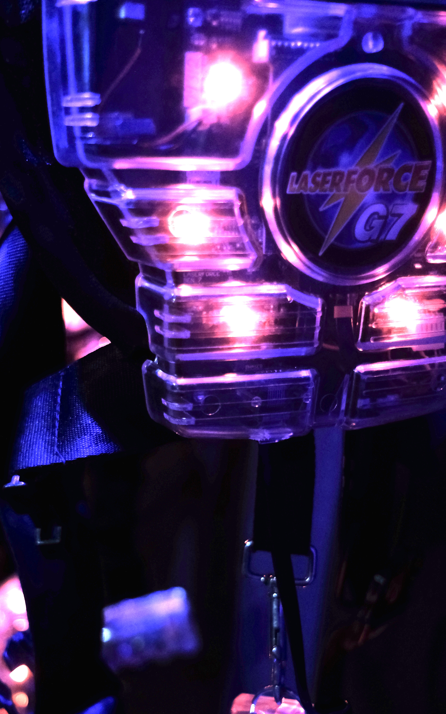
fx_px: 856
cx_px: 194
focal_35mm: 44
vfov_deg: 45.0
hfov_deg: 29.2
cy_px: 436
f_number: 2
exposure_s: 1/100
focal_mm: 23
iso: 2000
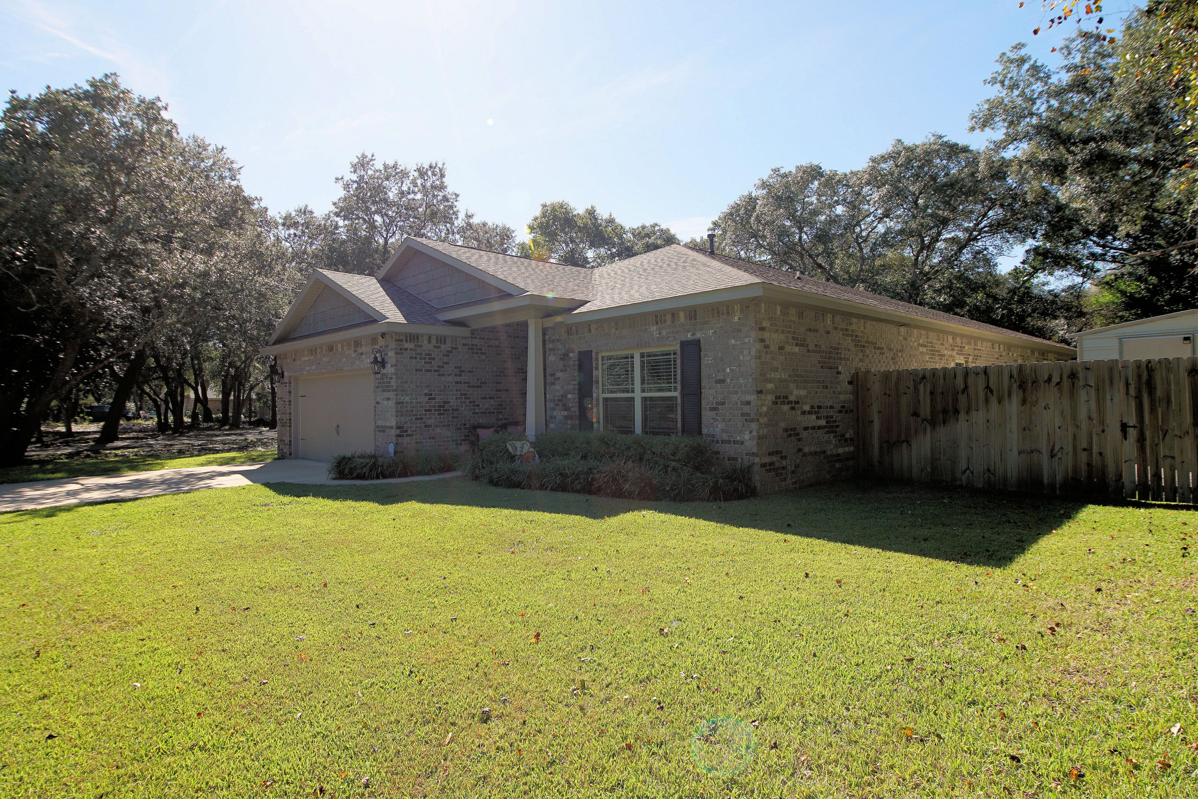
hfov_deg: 90.0
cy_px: 400
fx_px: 599
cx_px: 599
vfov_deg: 67.4
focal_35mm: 18
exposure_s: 1/160
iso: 100
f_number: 7.1
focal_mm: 12
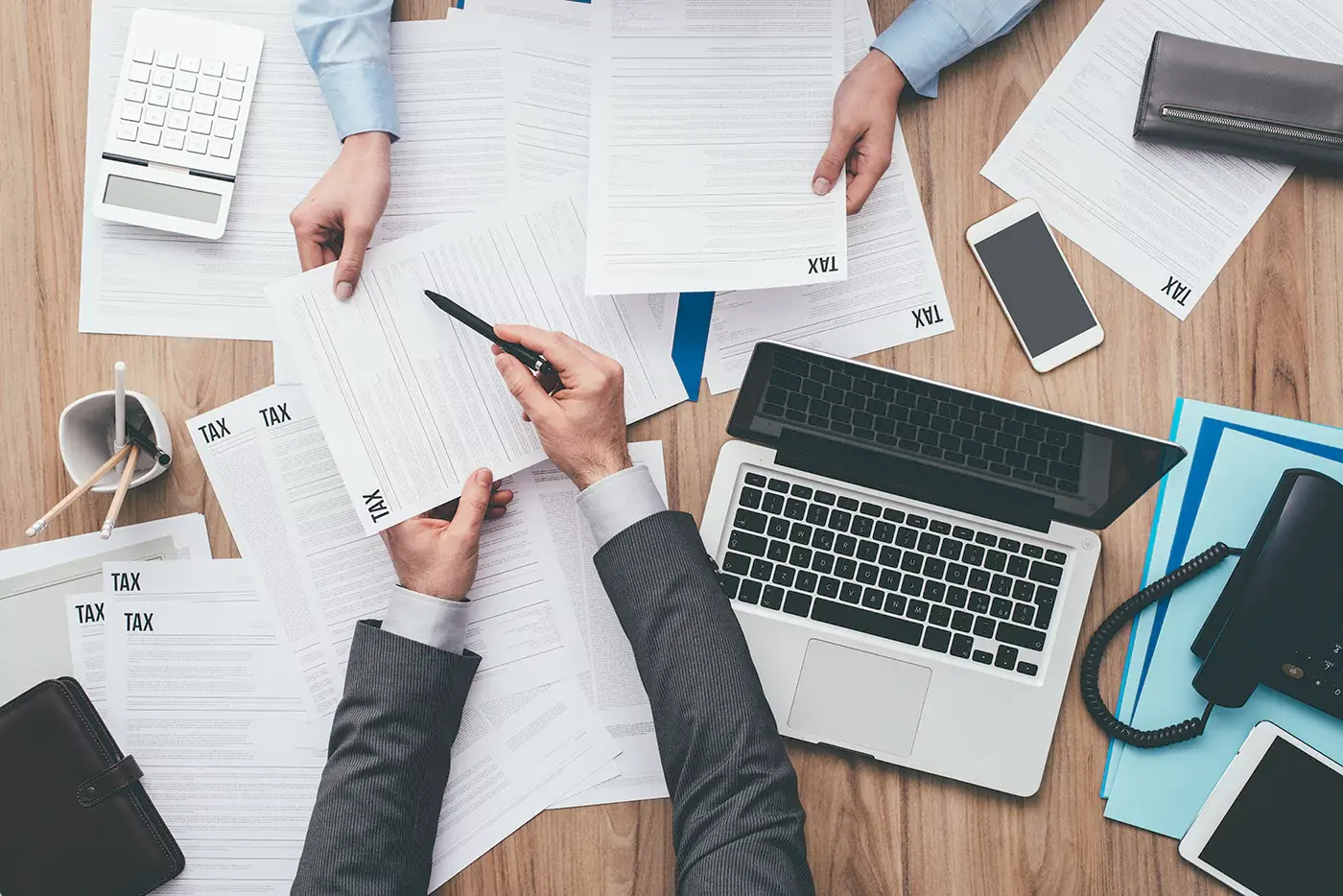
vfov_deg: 27.0
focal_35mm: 50
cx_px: 672
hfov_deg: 39.6
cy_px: 448
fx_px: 1866
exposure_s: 1/125
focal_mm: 50
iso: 100
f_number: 10
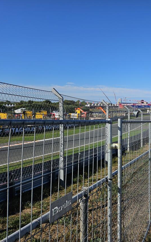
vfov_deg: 58.1
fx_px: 217
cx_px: 153
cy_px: 120
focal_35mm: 33
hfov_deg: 34.6
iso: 25
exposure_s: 1/2621
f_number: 1.8
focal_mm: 5.4
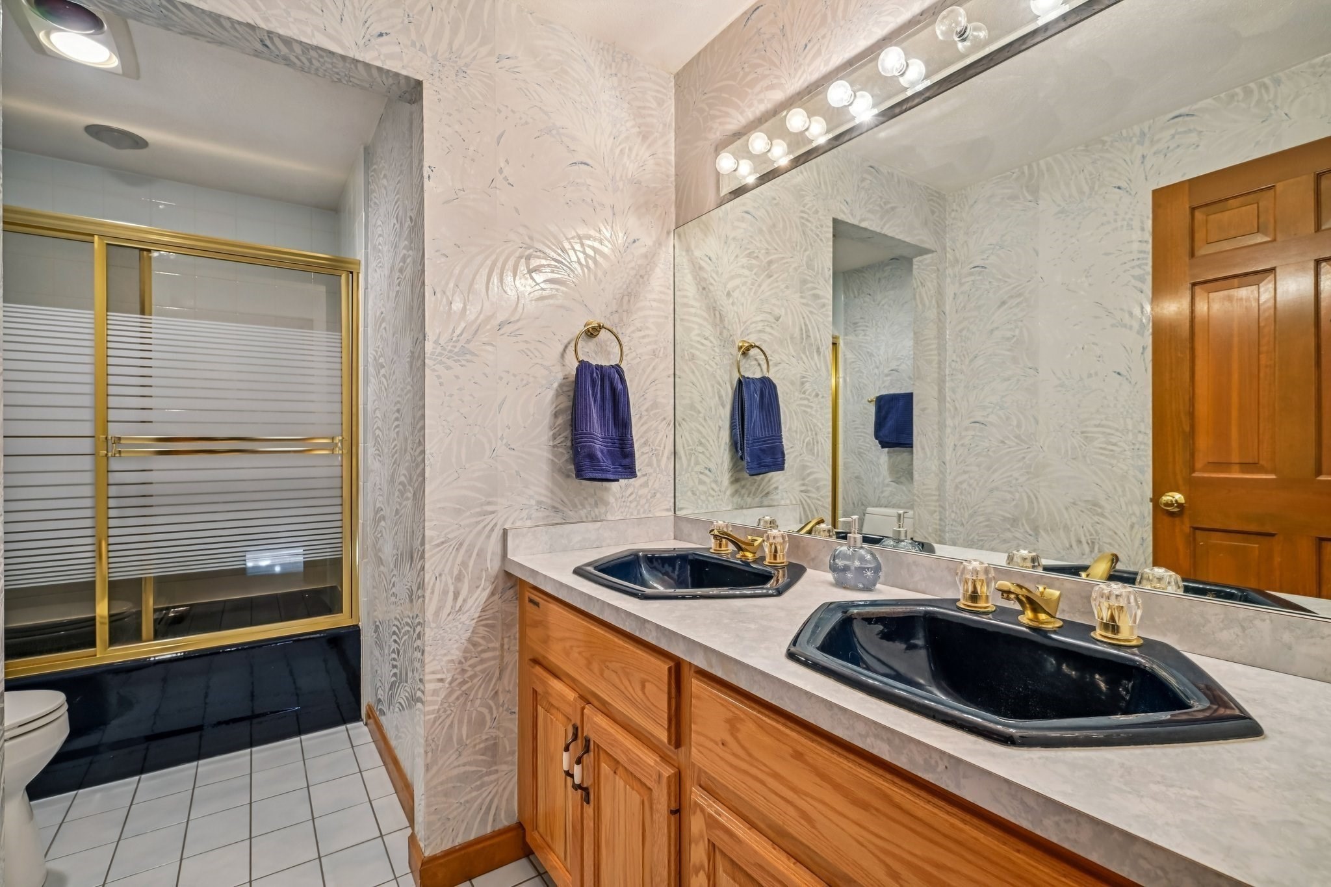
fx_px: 591
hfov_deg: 96.7
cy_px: 444
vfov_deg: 73.7
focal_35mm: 16
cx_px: 666
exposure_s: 1/6
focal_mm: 16
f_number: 8
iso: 400
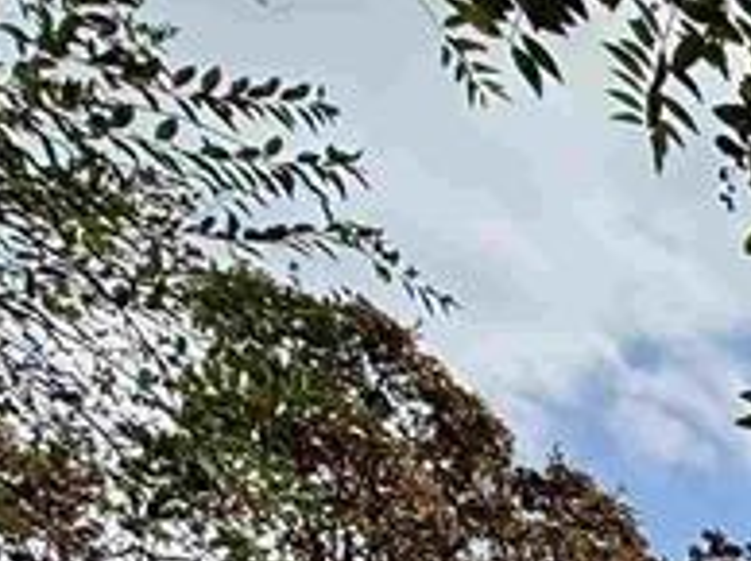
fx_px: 1603
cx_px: 1657
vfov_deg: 13.1
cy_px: 1447
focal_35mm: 74
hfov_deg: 16.5
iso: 80
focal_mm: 2.22
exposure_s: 1/2717
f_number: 2.2
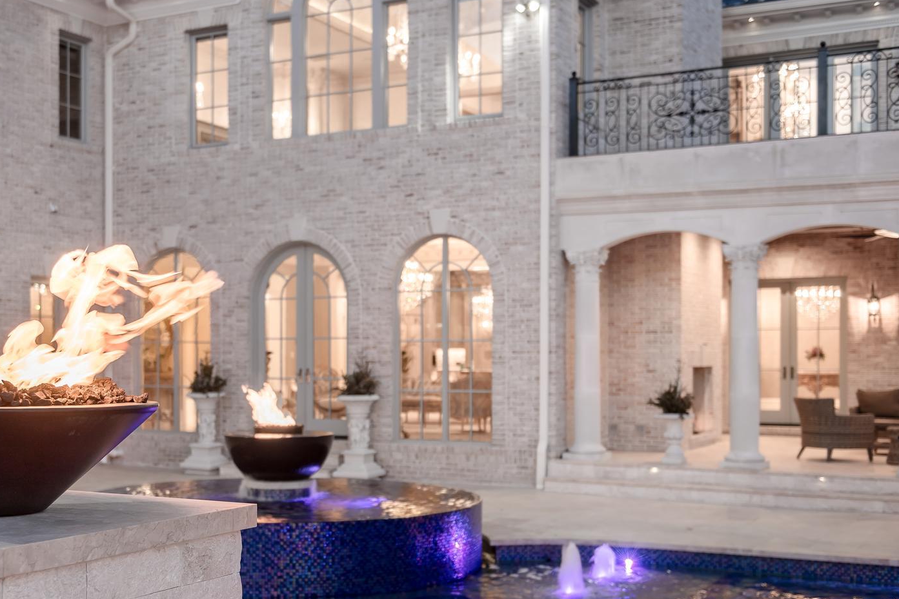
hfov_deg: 39.2
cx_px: 313
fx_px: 1249
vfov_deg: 26.9
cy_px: 371
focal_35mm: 50
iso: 64
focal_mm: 34
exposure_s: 1/8
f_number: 3.2
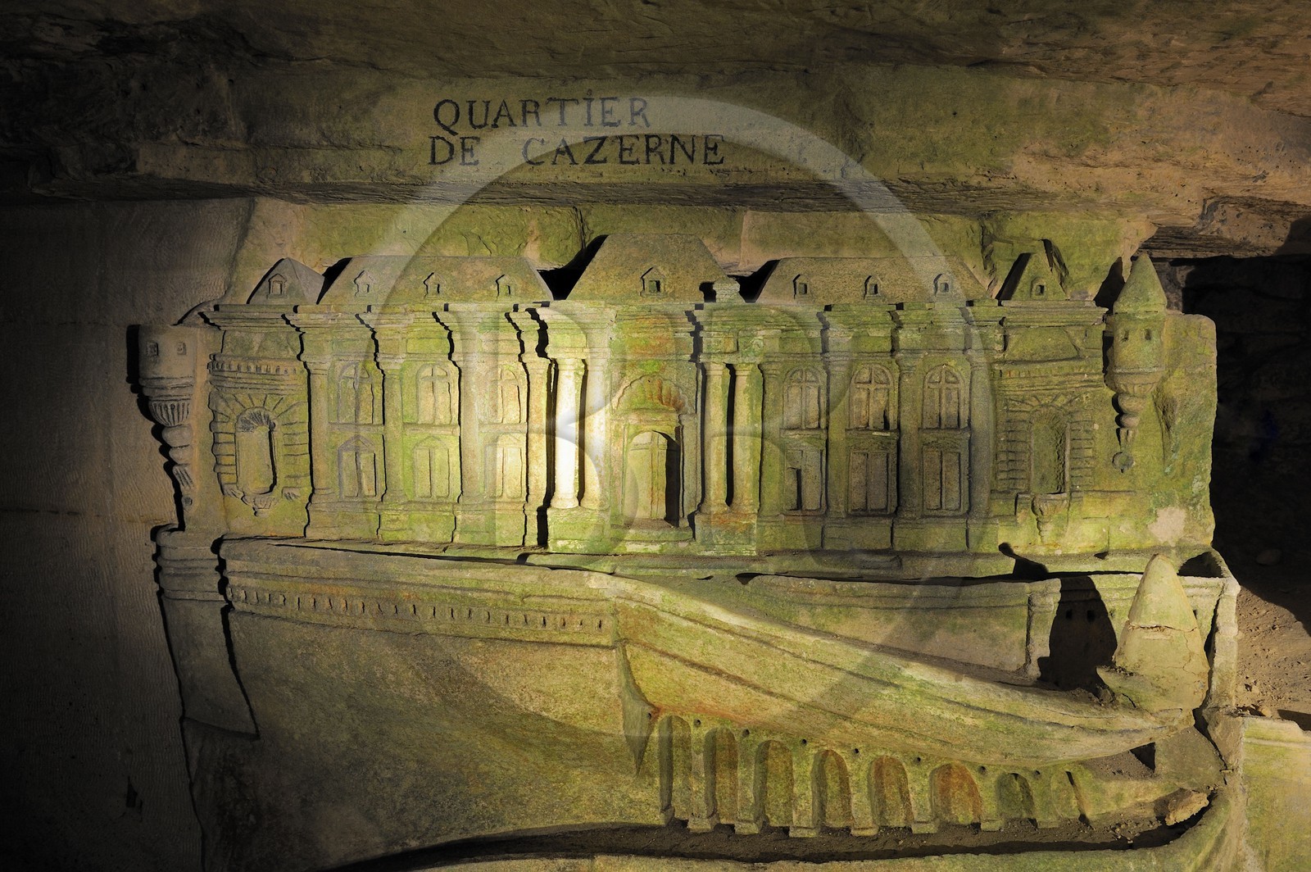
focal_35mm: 28
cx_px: 656
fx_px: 1019
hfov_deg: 65.5
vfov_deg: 46.3
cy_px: 436
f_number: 7.1
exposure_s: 1/3.33
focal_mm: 28
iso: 400
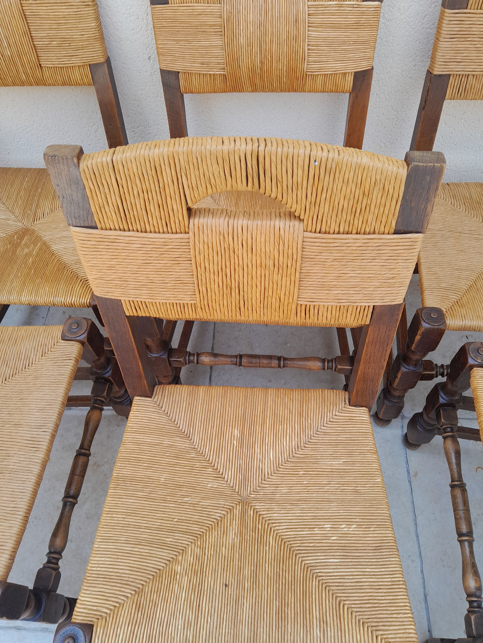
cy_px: 322
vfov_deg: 67.3
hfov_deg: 53.1
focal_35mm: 26
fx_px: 484
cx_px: 242
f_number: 1.8
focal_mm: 3.98
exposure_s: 1/120
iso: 40
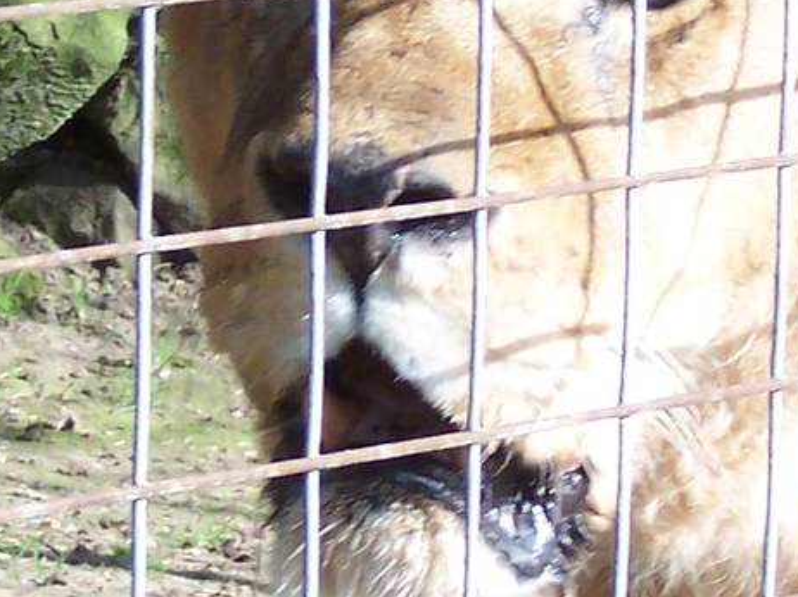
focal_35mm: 395
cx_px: 629
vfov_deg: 3.8
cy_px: 60
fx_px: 9101
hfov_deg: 5.0
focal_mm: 17.6
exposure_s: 1/125
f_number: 4.8
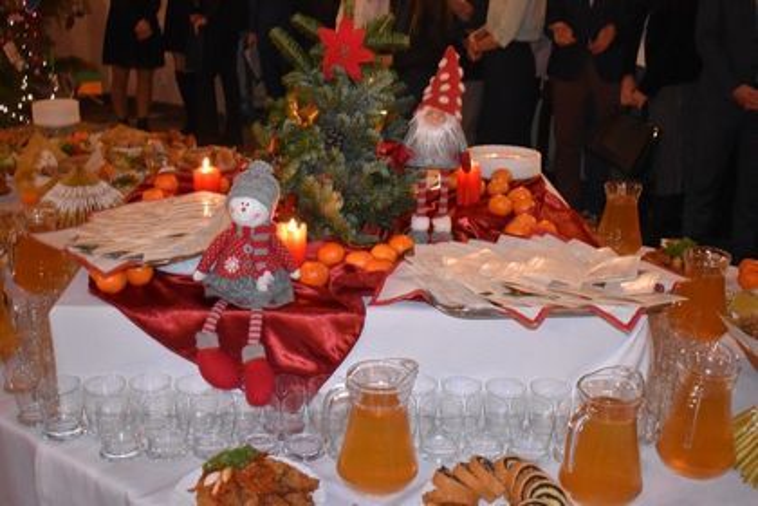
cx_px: 379
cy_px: 253
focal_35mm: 45
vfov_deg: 29.9
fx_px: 947
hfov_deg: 43.6
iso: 2800
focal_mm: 30
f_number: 4.2
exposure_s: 1/60
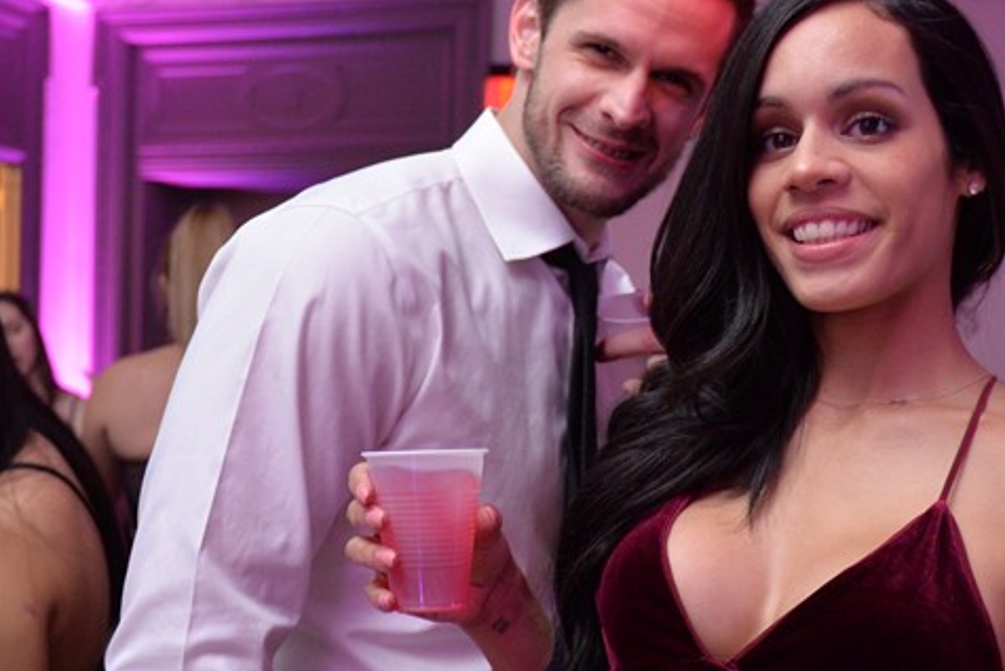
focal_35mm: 63
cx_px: 646
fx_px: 1760
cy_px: 478
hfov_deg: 31.7
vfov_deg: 21.5
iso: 2000
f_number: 4
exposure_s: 1/50
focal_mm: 30
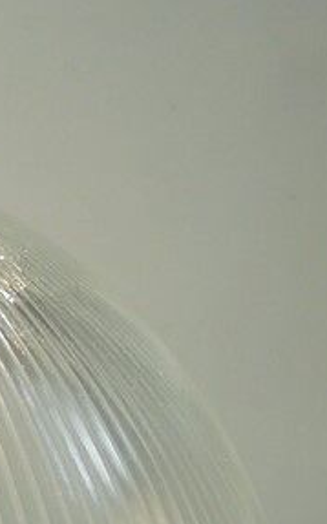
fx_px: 1614
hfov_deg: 10.9
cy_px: 206
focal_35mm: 113
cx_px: -227
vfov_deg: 18.4
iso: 100
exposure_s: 1/250
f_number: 4
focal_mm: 6.1
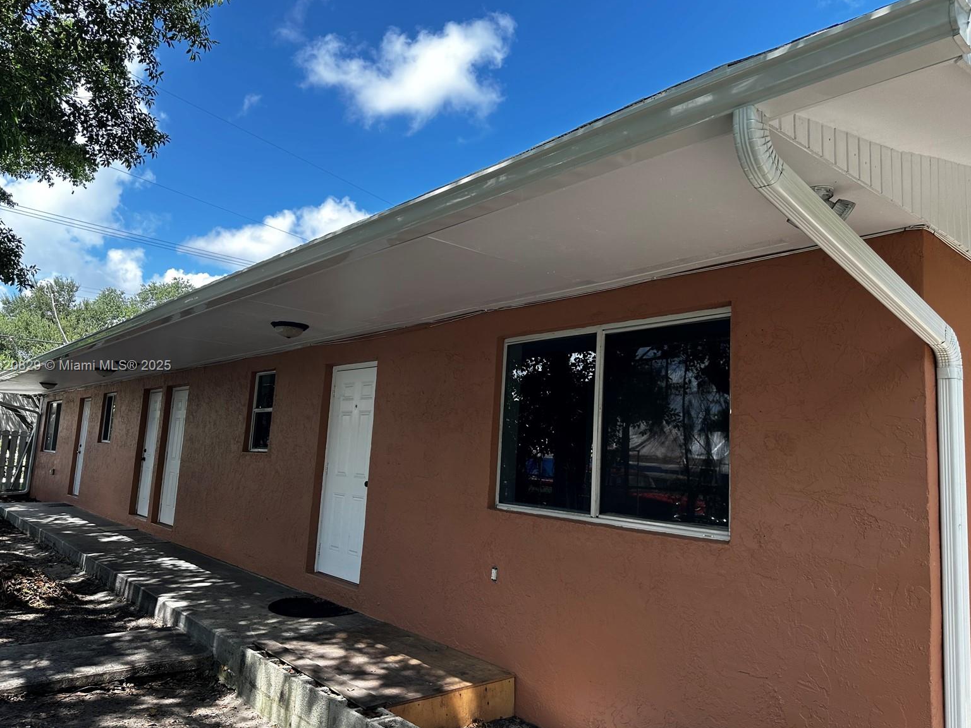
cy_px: 367
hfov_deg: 69.4
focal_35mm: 25
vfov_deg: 54.9
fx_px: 701
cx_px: 475
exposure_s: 1/734
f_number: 1.78
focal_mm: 6.86
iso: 80
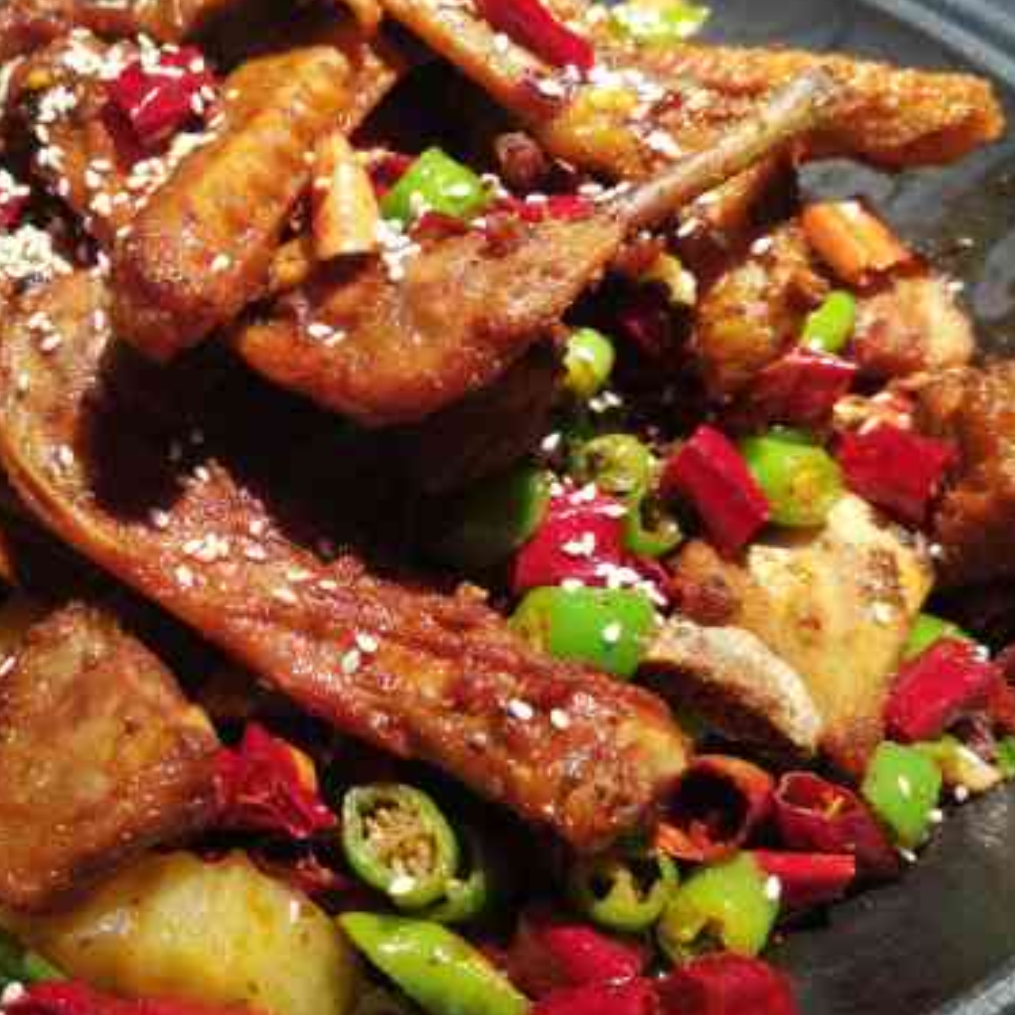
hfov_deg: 38.4
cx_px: 285
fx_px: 1426
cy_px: 517
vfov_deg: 39.2
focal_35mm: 43
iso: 320
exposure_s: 1/100
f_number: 1.8
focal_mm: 4.75
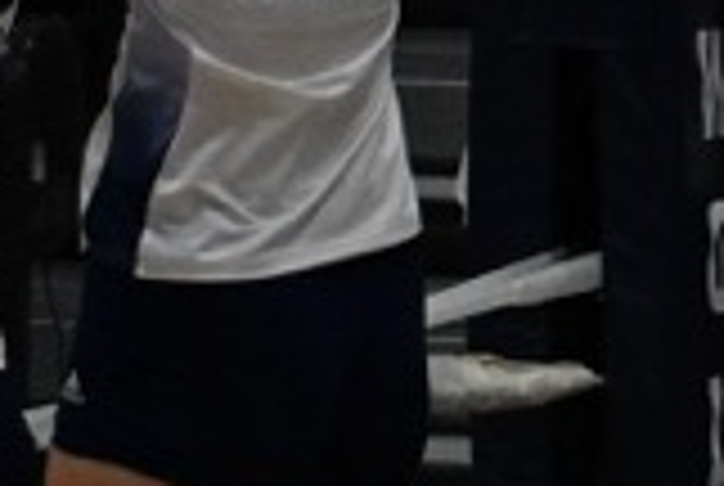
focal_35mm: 1071
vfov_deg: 1.3
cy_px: -155
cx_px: -139
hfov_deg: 1.9
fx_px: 21579
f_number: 5
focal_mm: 90
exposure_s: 1/800
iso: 4000
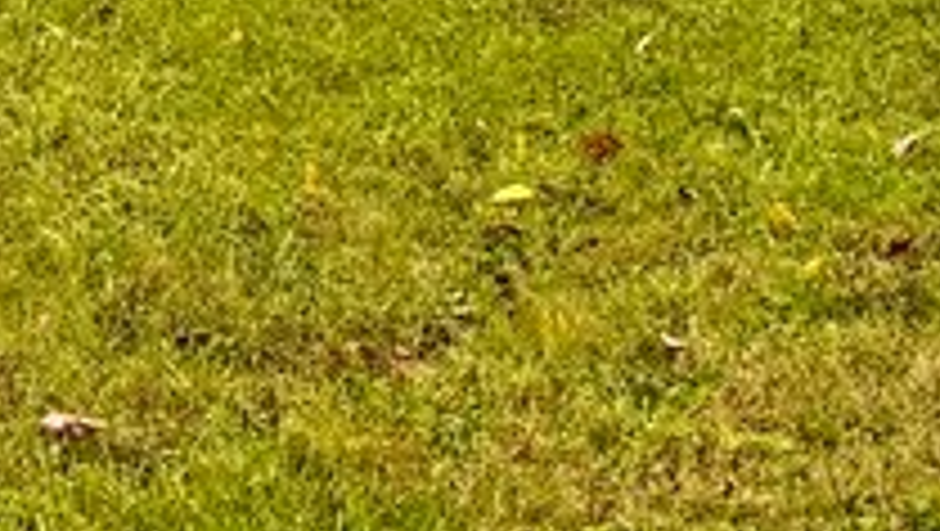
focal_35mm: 189
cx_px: 627
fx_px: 4715
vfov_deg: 6.0
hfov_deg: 11.4
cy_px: -1001
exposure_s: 1/842
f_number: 1.78
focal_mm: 6.76
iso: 80
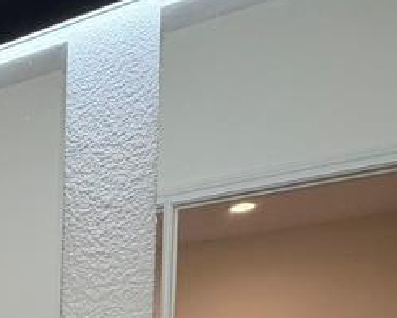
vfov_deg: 22.8
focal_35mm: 57
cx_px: -303
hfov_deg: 21.9
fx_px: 670
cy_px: 446
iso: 200
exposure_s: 1/120
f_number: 2.2
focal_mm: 2.22
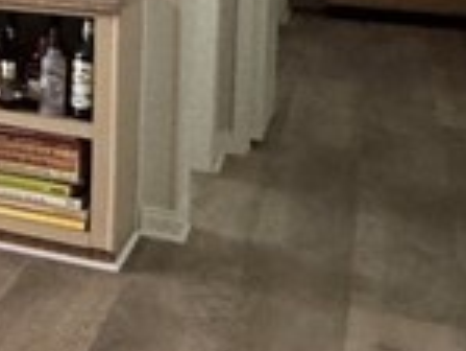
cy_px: -150
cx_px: -869
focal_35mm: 96
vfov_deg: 14.5
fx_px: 1293
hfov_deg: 12.0
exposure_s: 1/120
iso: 320
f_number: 2.2
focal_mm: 2.22
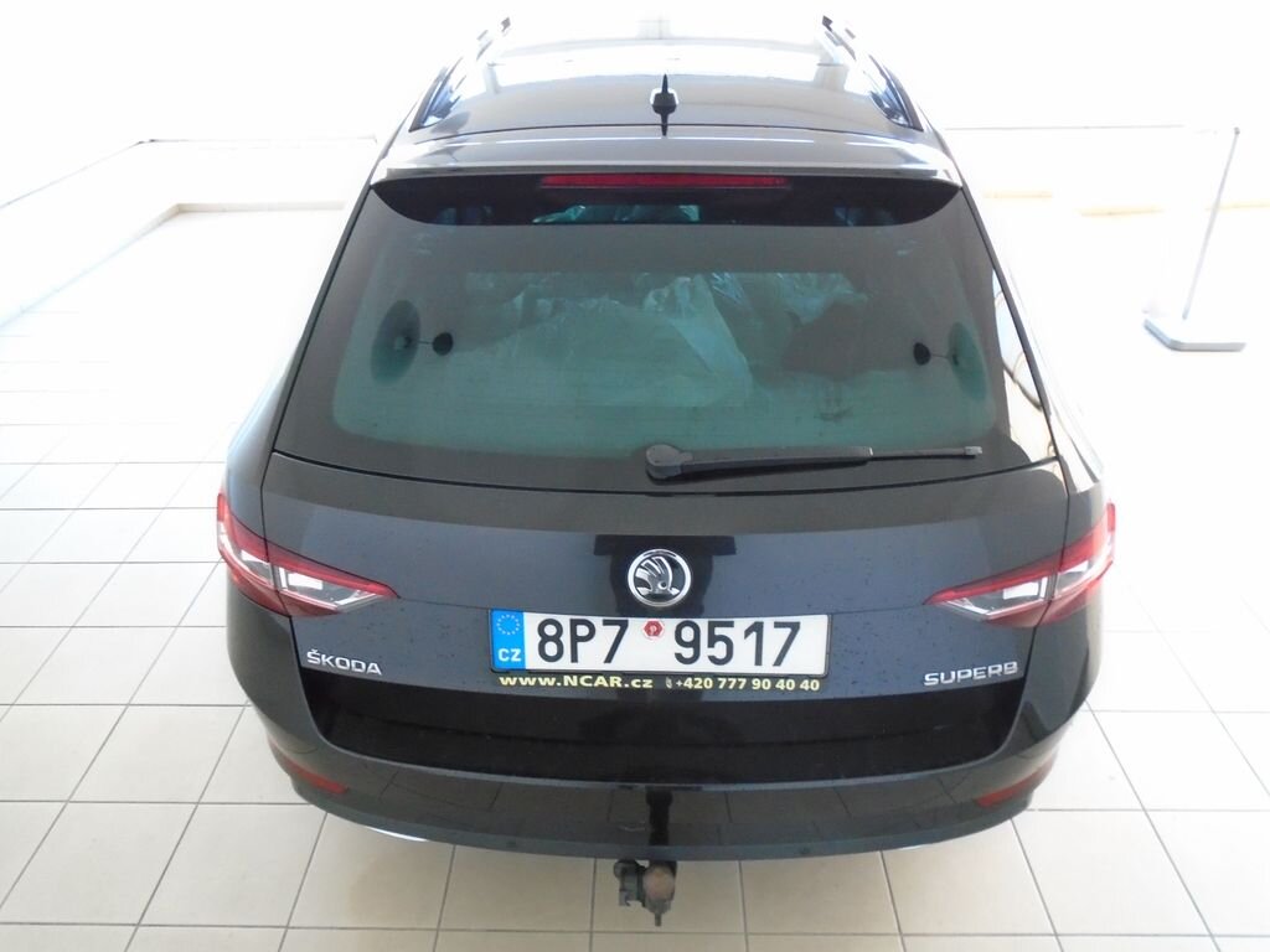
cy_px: 476
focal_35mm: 26
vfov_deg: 53.1
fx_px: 954
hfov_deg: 67.3
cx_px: 635
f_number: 3.2
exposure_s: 1/25
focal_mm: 4.6
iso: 400
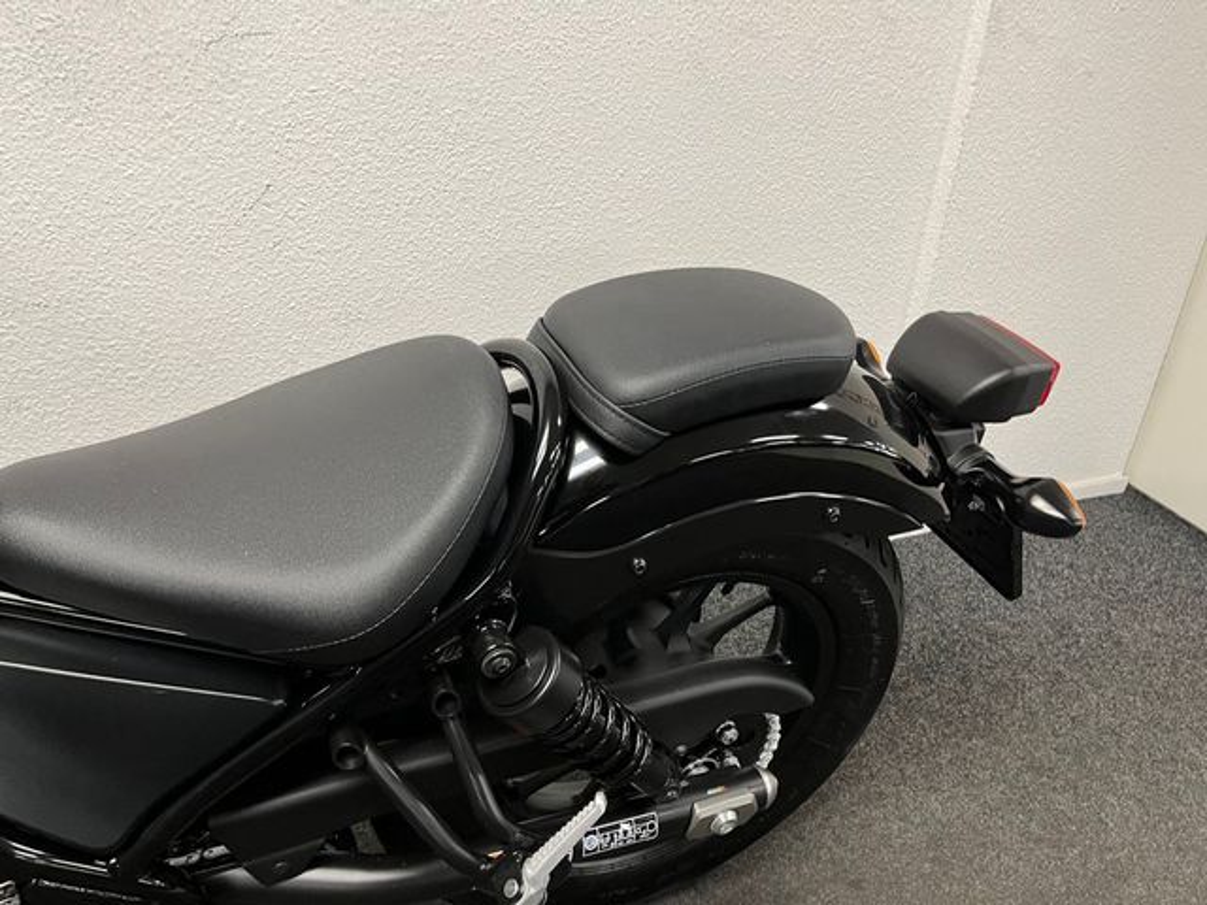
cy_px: 452
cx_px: 604
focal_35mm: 26
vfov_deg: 53.1
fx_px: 907
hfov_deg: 67.3
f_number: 1.6
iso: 125
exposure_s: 1/50
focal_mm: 5.1
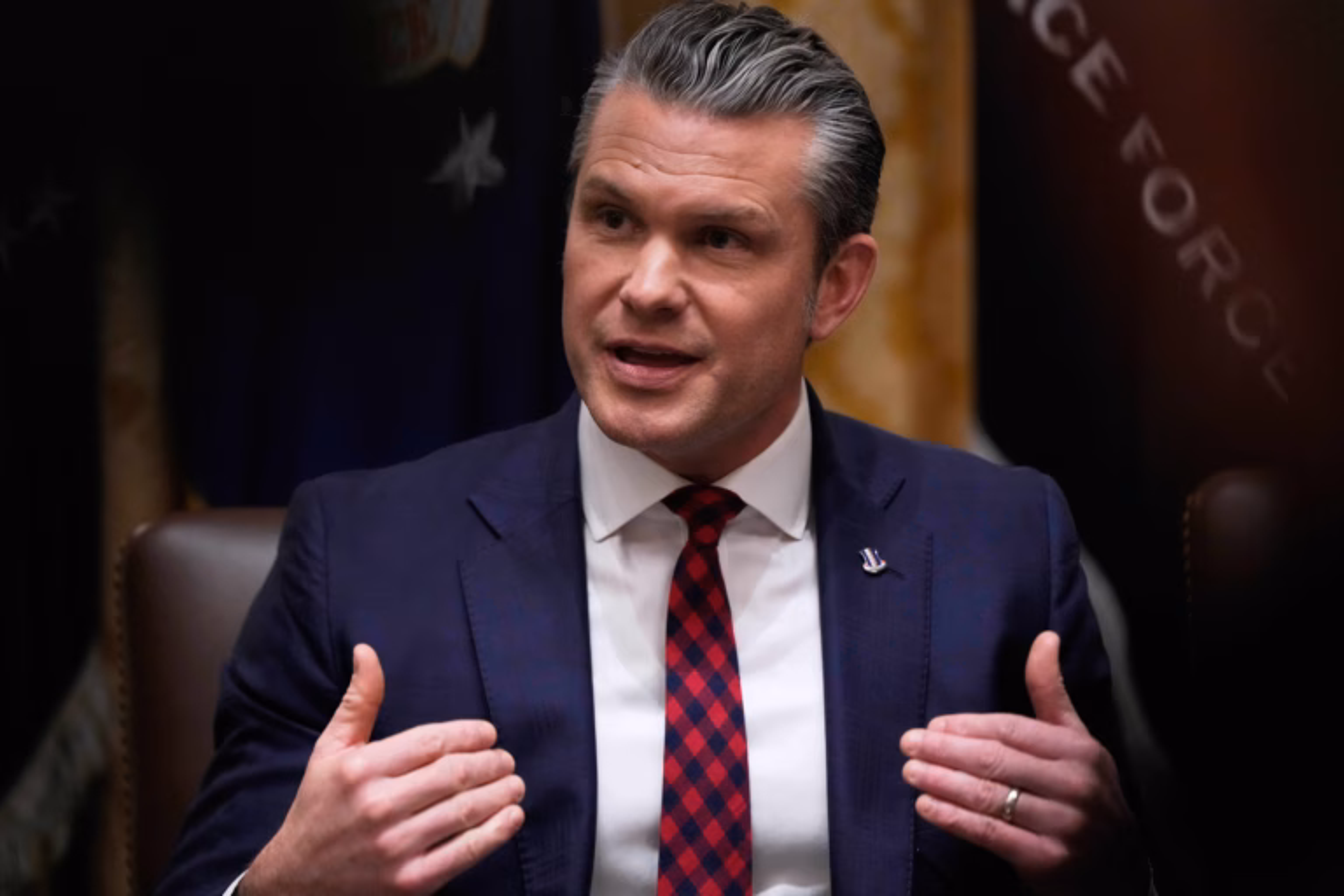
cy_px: 448
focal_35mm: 200
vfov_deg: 6.9
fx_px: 7466
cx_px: 672
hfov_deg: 10.3
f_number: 2.8
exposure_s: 1/500
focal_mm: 200
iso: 4000
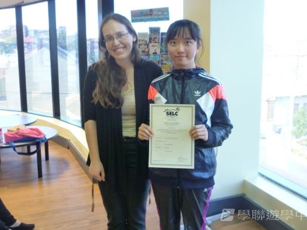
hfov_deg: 55.4
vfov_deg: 42.8
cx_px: 153
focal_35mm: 33
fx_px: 293
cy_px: 100
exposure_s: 1/10
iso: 400
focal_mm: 5.2
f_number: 3.3
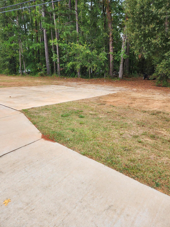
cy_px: 105
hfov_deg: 54.9
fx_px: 164
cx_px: 86
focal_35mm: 25
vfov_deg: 69.3
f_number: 1.8
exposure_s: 1/180
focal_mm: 5.4
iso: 20
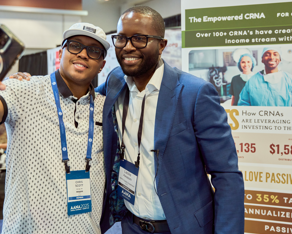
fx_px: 389
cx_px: 113
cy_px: 109
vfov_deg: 33.4
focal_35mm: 45
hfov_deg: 40.9
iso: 3200
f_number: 2.8
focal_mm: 32
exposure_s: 1/250
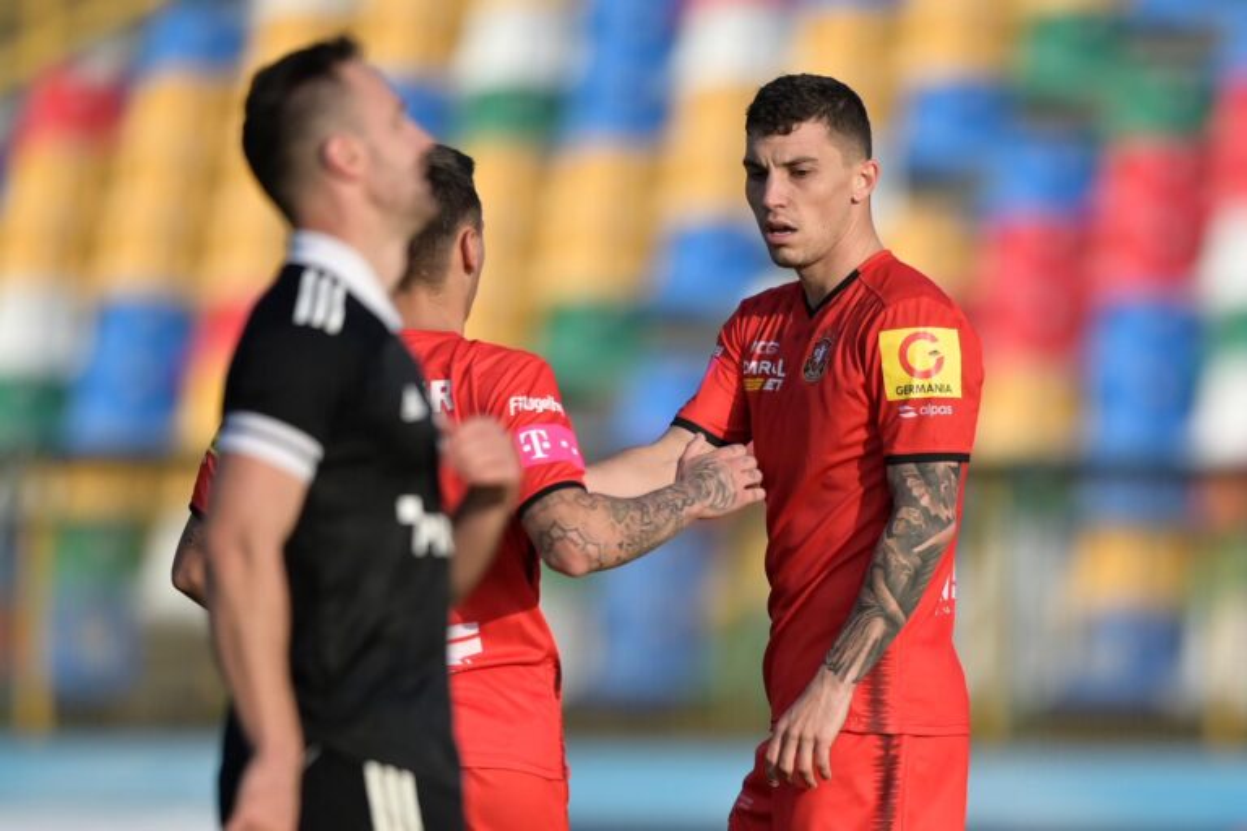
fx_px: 13854
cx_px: 624
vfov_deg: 3.4
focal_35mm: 400
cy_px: 416
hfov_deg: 5.2
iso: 400
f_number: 2.8
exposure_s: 1/8000
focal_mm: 400
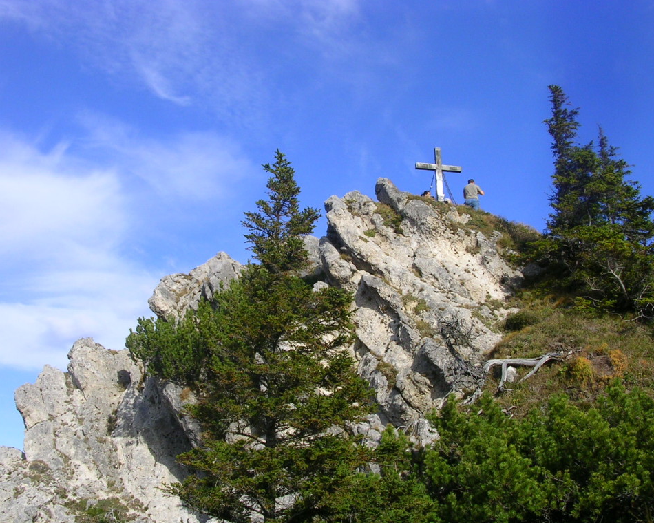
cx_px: 315
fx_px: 774
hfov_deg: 45.8
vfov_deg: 37.3
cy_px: 259
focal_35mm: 40
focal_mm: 5.8
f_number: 5.6
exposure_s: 1/275
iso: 50
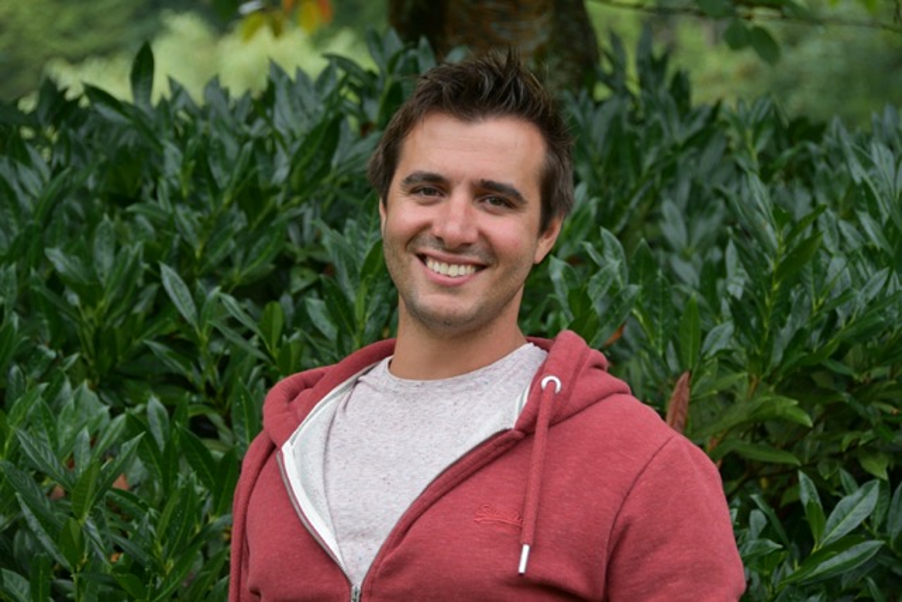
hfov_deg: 17.1
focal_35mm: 120
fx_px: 3007
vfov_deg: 11.4
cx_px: 451
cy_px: 301
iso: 560
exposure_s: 1/250
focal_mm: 80
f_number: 5
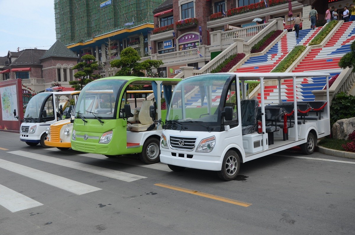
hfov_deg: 57.3
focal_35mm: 33
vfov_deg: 39.8
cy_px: 118
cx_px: 178
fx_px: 325
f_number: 7.1
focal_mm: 22
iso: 100
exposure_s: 1/200
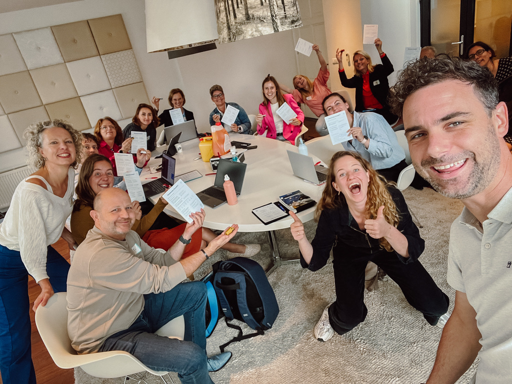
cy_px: 192
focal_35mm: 23
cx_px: 256
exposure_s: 1/60
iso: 100
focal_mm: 2.71
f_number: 2.2
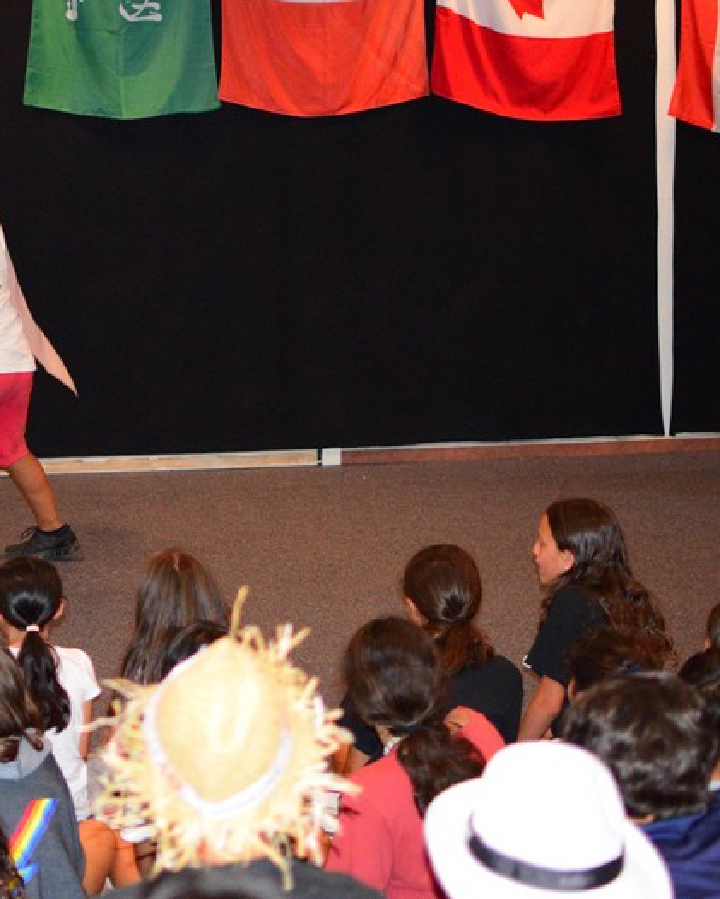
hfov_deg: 15.8
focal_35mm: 96
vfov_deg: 19.9
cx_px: 10
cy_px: 317
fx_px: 2554
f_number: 1.8
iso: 3200
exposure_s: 1/200
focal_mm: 35
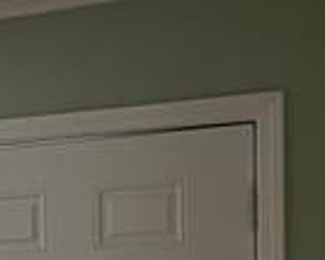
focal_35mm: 121
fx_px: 1163
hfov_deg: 13.4
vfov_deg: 12.3
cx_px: -342
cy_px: 350
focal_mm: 5.1
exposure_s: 1/60
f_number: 1.6
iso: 100
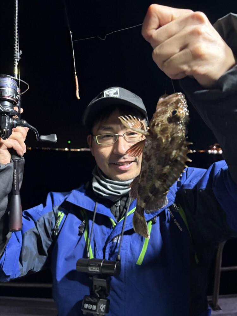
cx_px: 118
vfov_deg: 67.3
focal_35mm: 26
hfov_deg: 53.1
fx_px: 237
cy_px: 158
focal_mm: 5.96
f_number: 1.6
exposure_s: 1/40
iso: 500
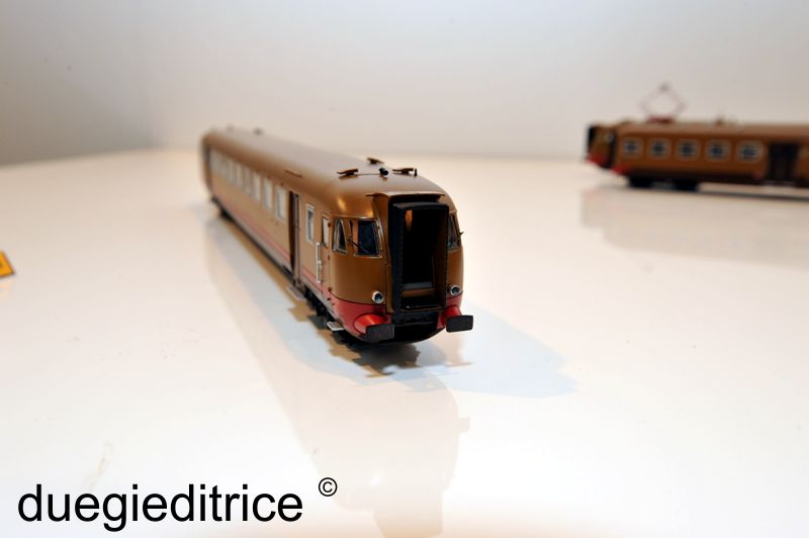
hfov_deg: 54.5
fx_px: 786
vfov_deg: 37.8
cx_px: 404
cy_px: 269
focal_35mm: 35
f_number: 11
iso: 800
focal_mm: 35
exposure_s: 1/60
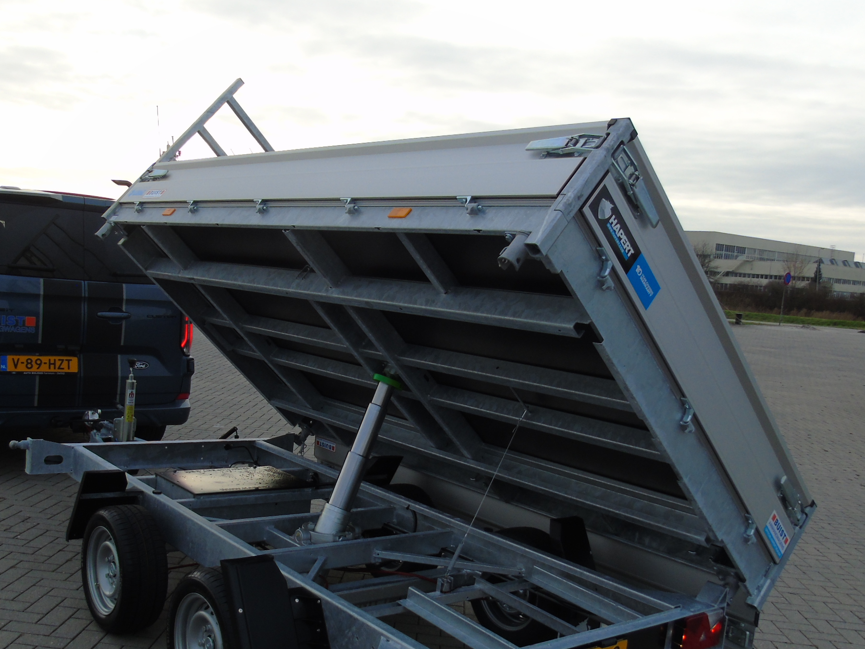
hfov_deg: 51.2
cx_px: 380
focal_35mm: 36
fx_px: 900
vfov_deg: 39.5
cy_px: 386
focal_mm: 4.4
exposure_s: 1/400
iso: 80
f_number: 3.4
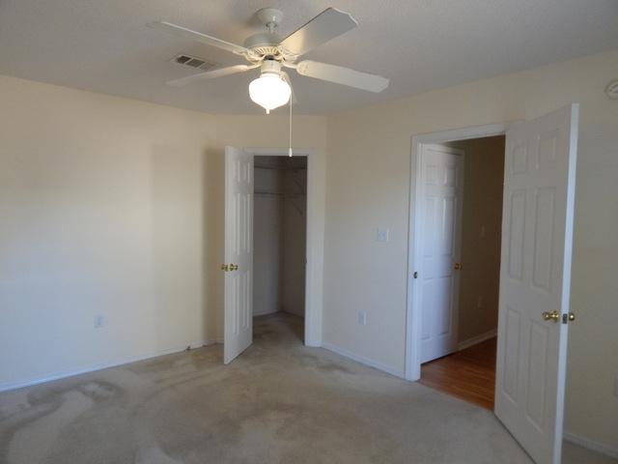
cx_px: 309
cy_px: 232
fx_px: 393
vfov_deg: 61.1
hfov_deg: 76.4
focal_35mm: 22
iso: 280
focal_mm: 4
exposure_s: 1/30
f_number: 3
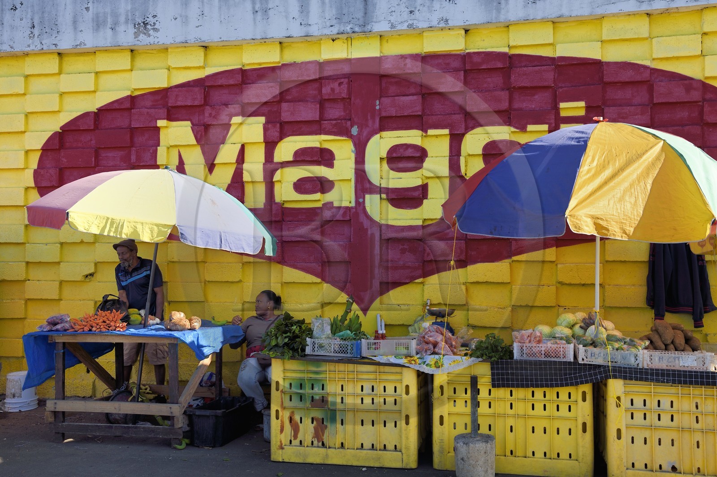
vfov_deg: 35.0
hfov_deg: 50.7
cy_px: 238
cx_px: 358
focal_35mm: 38
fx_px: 756
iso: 200
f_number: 10
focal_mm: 38
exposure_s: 1/250
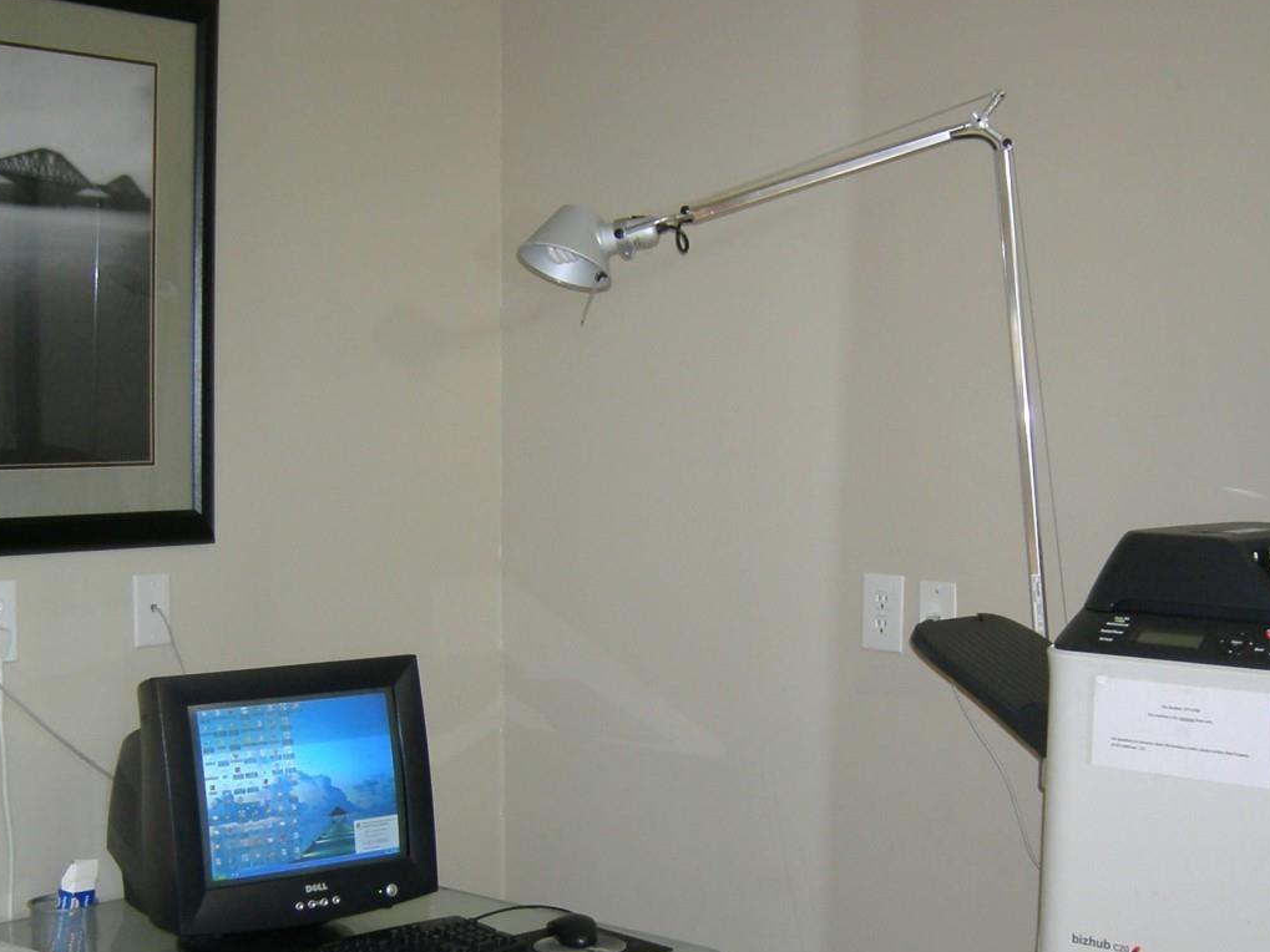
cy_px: 645
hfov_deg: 36.1
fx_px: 1944
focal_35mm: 53
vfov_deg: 27.3
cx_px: 697
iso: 64
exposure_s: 1/60.1
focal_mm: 7.5
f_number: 2.7
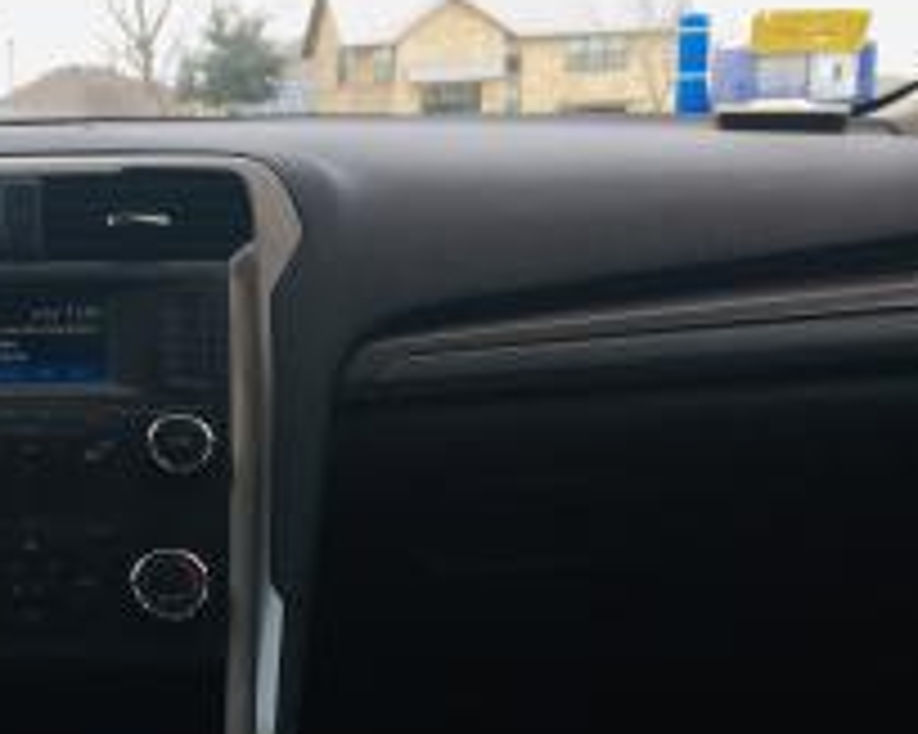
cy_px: 500
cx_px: -76
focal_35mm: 70
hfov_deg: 25.3
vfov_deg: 21.7
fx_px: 1901
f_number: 2.2
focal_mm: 4.15
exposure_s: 1/120
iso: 25
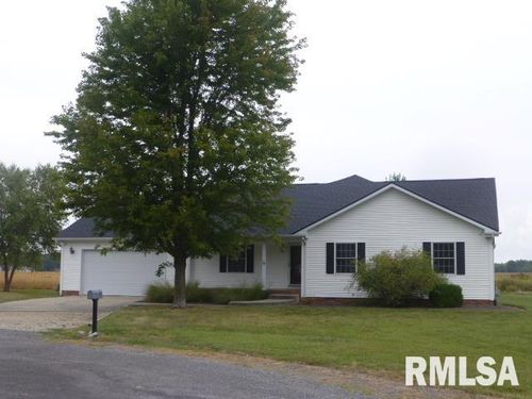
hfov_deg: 42.9
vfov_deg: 32.9
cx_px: 266
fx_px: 676
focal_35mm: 44
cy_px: 200
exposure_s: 1/100
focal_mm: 7.9
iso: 100
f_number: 4.1
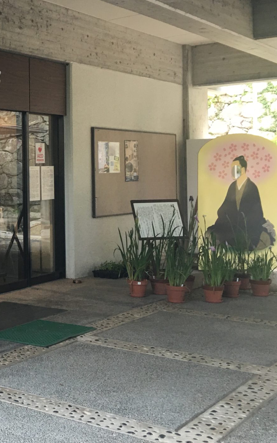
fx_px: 676
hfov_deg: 20.9
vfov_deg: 36.1
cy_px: 170
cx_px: -89
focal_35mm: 56
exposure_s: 1/30
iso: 32
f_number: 2.2
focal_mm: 4.15
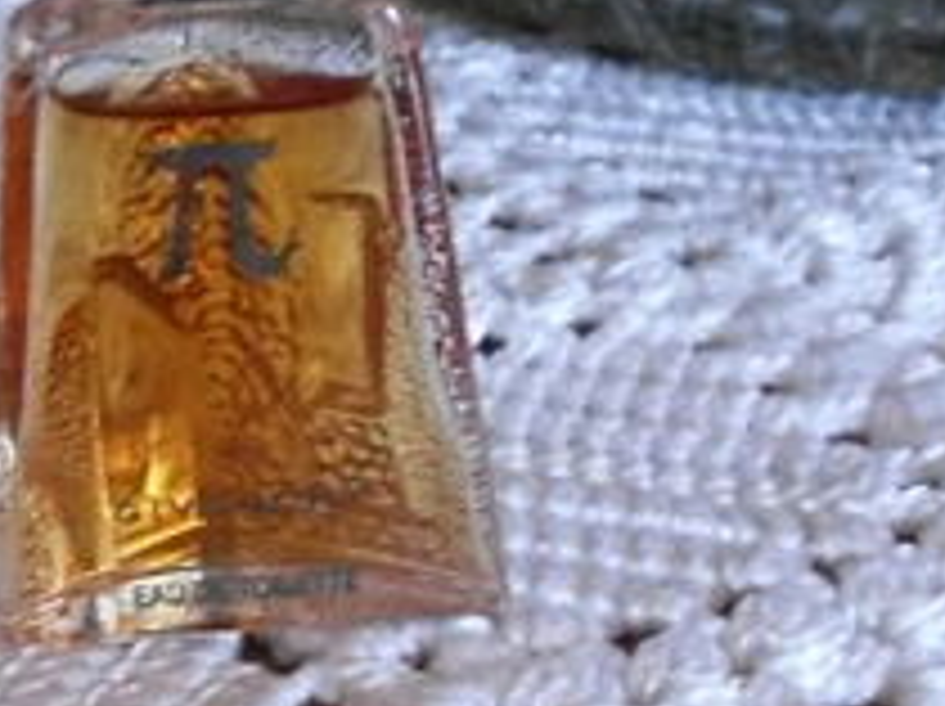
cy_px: 279
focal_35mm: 87
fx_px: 2372
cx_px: 135
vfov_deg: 16.9
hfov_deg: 22.1
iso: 400
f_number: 2.8
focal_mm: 6.3
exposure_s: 1/15
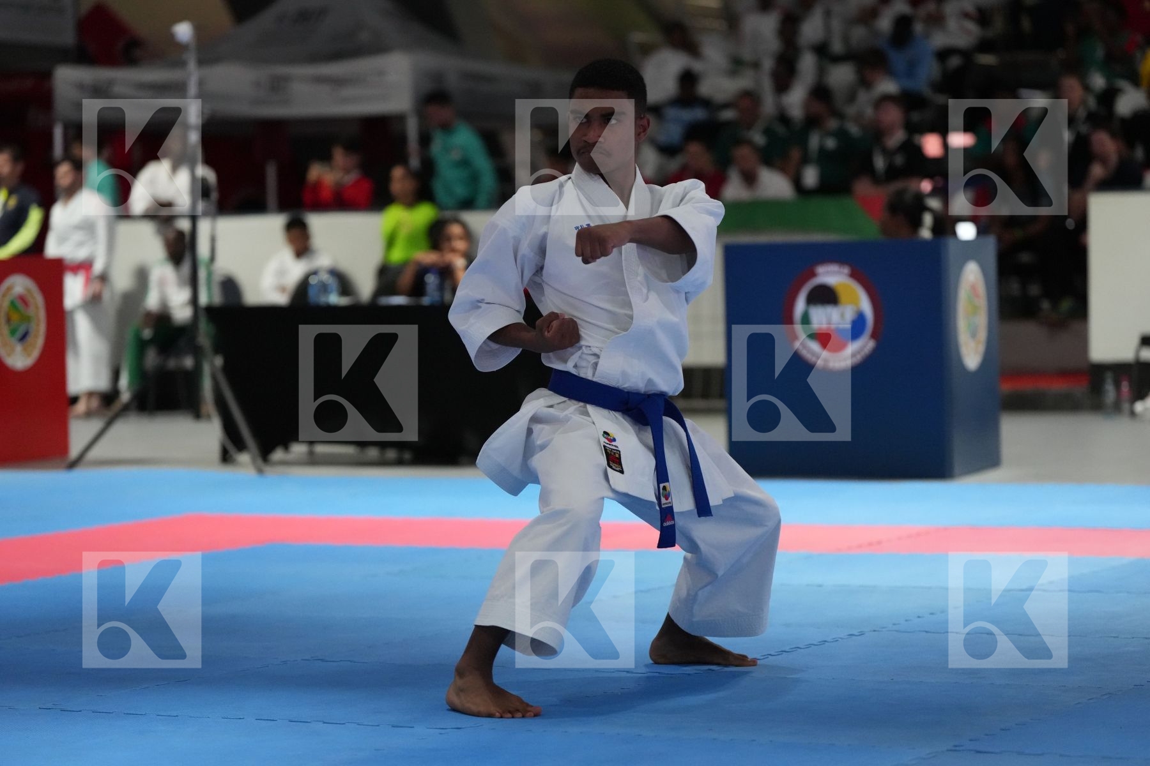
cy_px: 383
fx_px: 3450
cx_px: 575
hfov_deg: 18.9
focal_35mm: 108
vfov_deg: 12.7
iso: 5000
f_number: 2.8
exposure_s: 1/500
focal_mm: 108
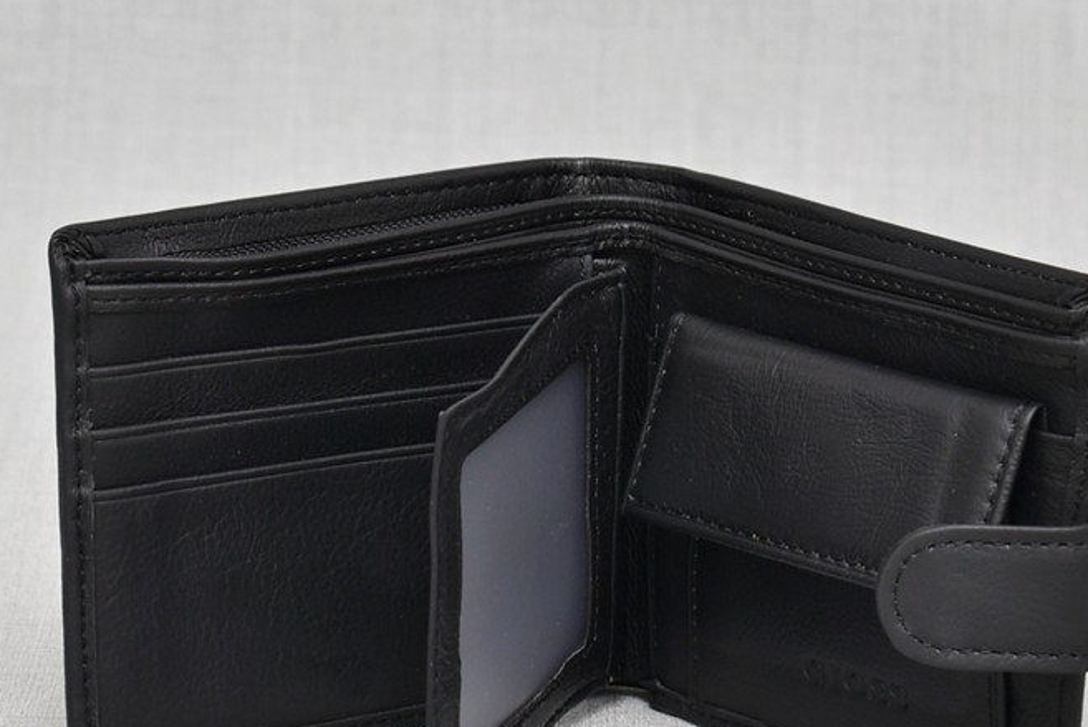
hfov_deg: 13.5
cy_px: 465
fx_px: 4597
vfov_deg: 9.0
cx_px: 601
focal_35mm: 152
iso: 100
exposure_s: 1/60
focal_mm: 52
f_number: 5.6
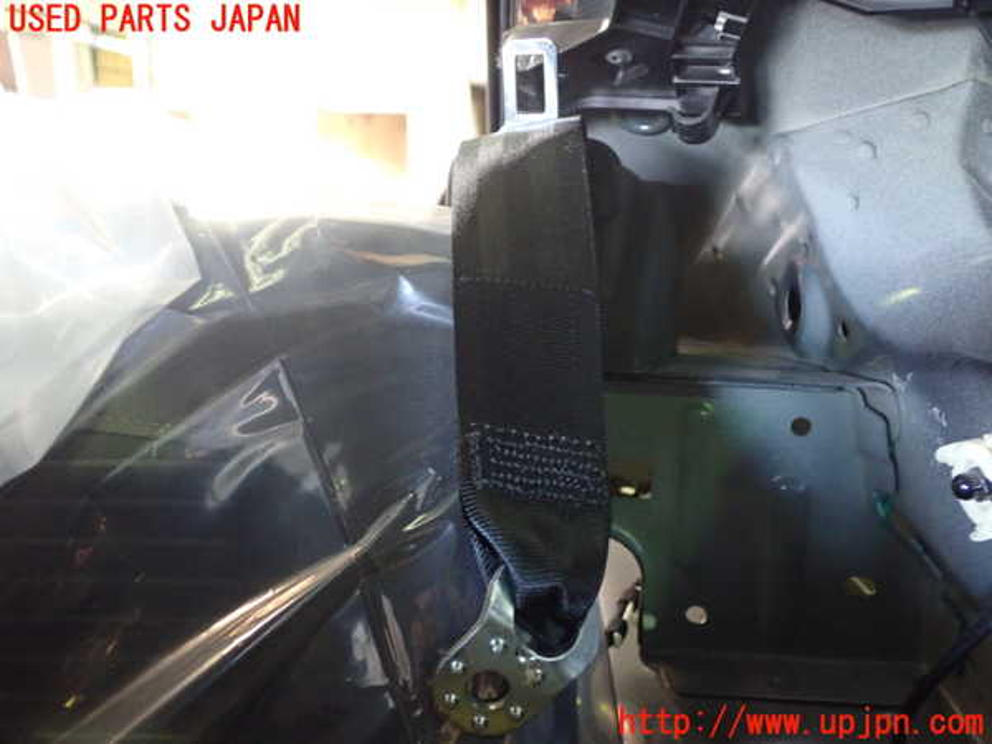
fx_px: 1032
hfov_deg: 51.4
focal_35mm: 36
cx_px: 496
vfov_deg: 39.7
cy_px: 372
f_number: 2.5
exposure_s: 1/20
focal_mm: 6.37
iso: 800
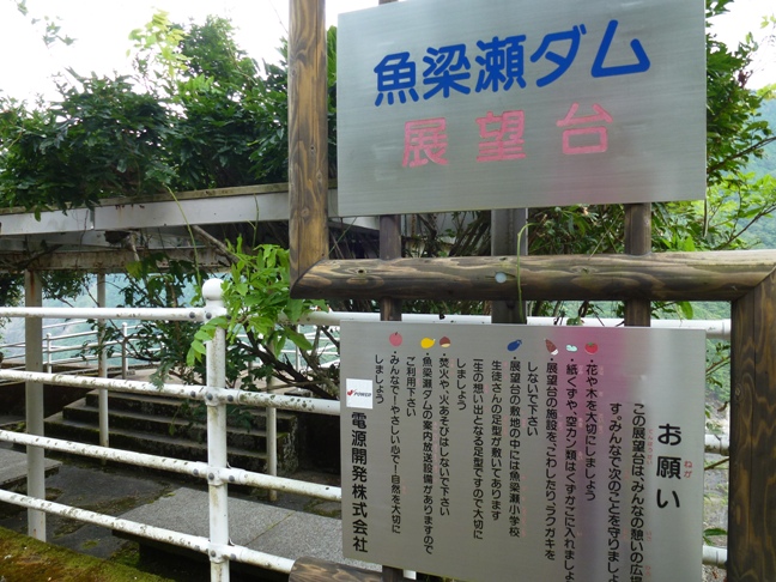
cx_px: 388
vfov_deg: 56.8
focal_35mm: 24
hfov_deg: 71.6
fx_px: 538
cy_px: 291
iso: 100
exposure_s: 1/80
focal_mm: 4.3
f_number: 3.3
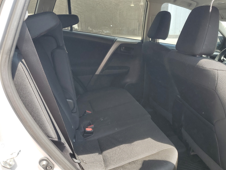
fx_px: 202
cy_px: 101
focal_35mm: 31
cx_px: 130
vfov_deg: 45.2
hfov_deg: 58.1
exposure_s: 1/345
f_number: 1.5
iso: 50
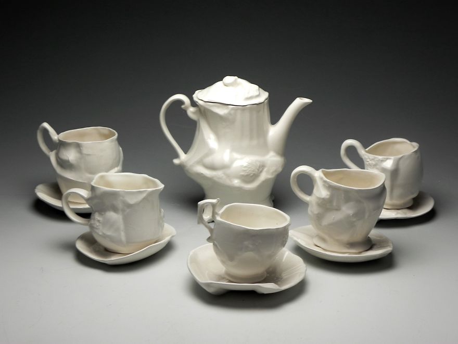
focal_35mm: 66
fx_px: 873
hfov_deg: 29.4
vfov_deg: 22.3
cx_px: 229
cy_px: 172
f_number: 4
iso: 160
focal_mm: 11.8
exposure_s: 1/151
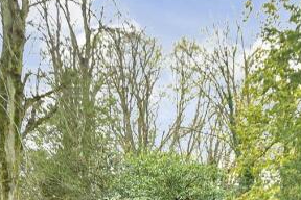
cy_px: 323
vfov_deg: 18.2
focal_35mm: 64
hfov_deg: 29.9
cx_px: 280
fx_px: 535
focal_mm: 12
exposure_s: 1/40
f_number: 3.5
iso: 500
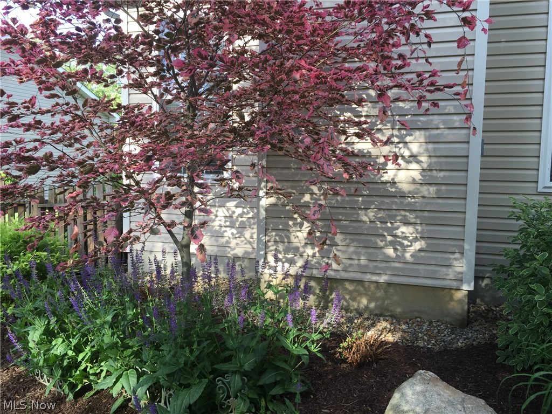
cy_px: 207
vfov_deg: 48.2
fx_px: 462
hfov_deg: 61.7
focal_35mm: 29
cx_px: 276
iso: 32
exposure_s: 1/200
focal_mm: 4.15
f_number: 2.2
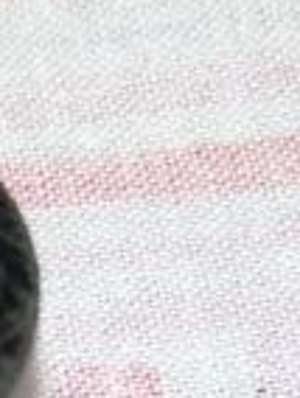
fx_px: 5864
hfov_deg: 2.9
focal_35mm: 509
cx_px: -367
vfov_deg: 3.9
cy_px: 370
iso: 200
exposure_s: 1/25
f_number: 3.6
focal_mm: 20.1
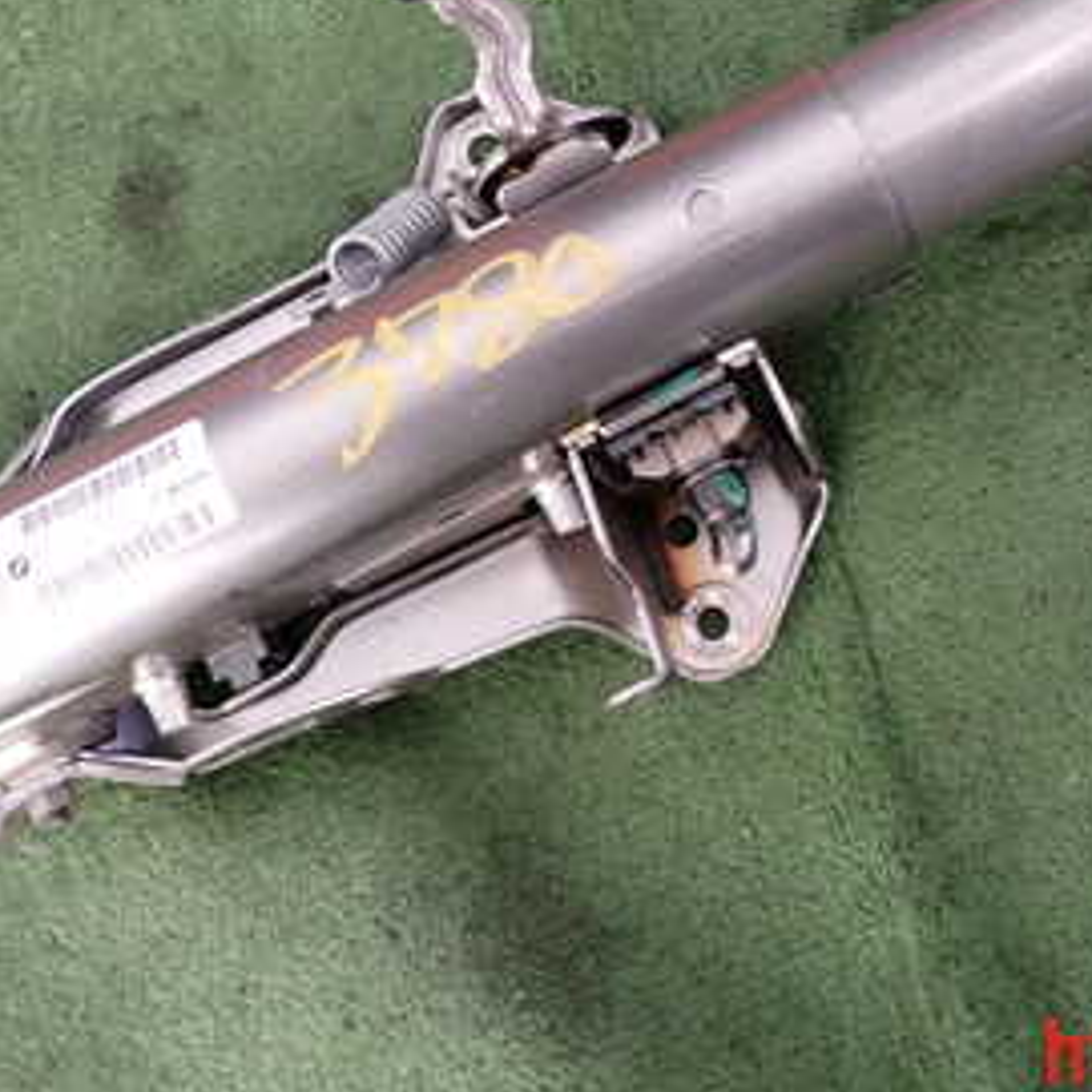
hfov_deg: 34.3
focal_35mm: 49
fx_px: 1749
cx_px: 745
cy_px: 201
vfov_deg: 33.6
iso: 200
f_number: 2
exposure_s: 1/60
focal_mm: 4.5
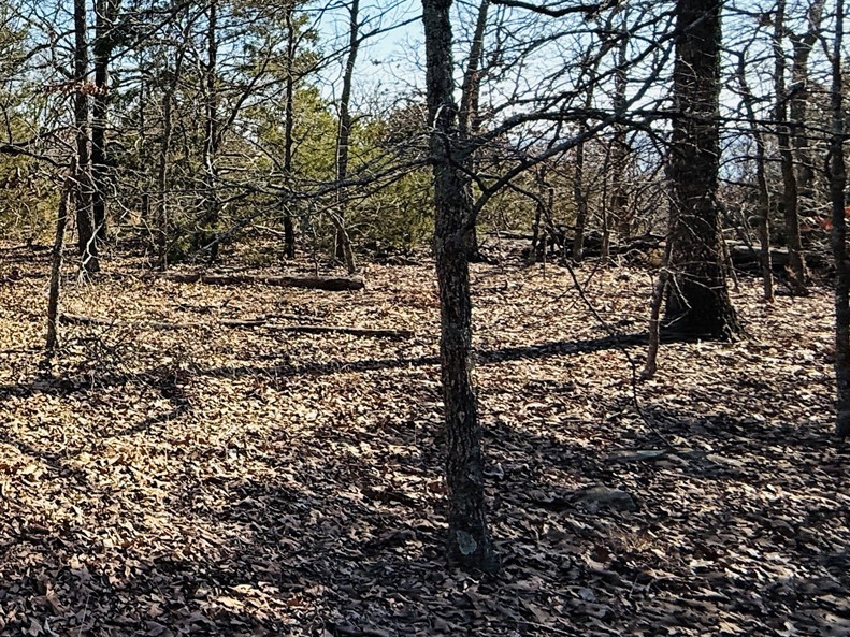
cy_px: 183
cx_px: -156
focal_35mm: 34
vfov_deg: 40.9
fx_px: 835
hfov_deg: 39.7
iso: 50
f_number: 2.2
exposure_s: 1/760
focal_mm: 2.22
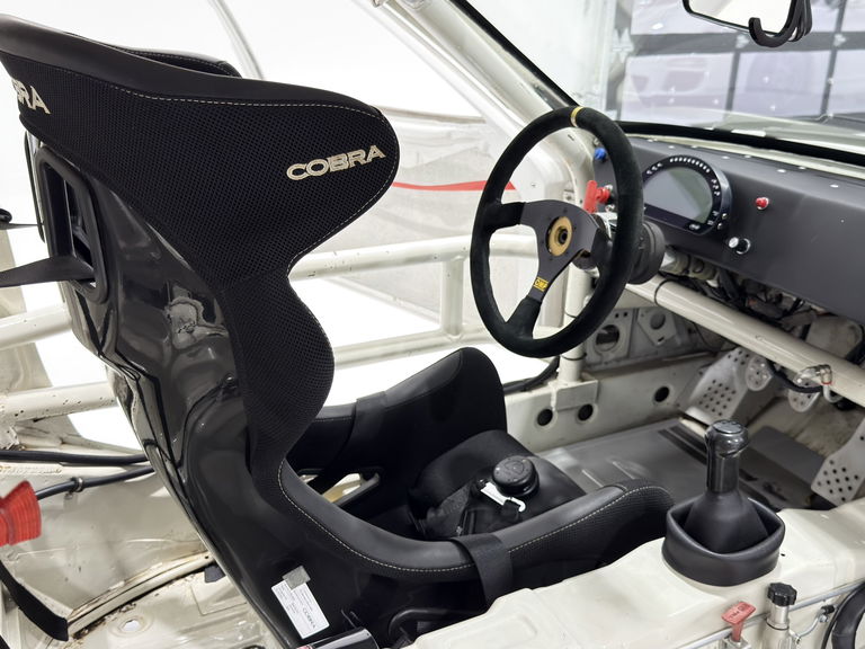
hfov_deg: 52.6
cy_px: 324
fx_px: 875
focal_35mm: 35
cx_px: 432
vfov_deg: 40.7
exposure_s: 1/60
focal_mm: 6.76
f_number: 1.78
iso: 125
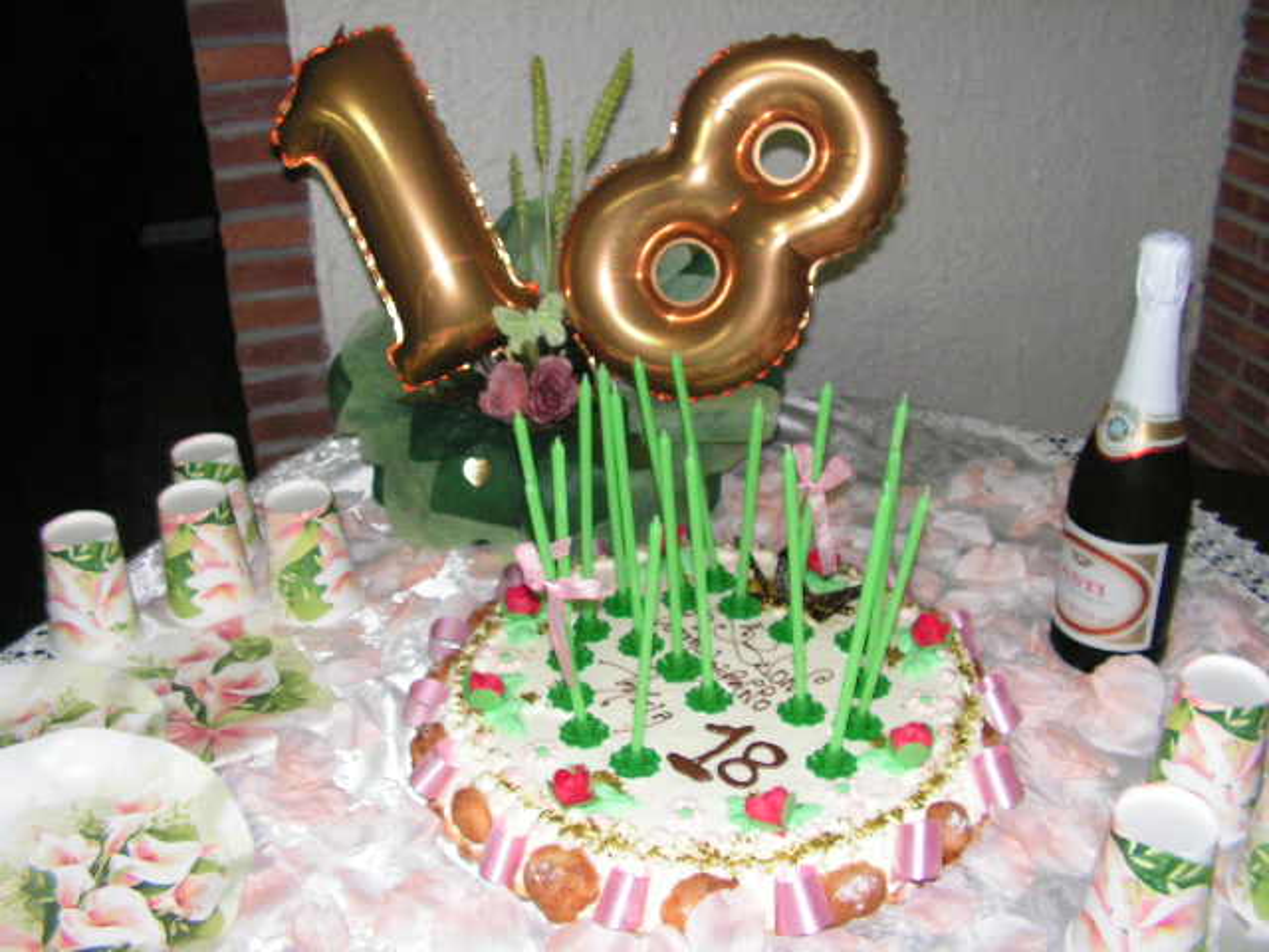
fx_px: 1320
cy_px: 476
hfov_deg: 51.4
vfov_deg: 39.7
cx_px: 634
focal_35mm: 36
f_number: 3.2
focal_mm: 6
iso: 200
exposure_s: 1/40
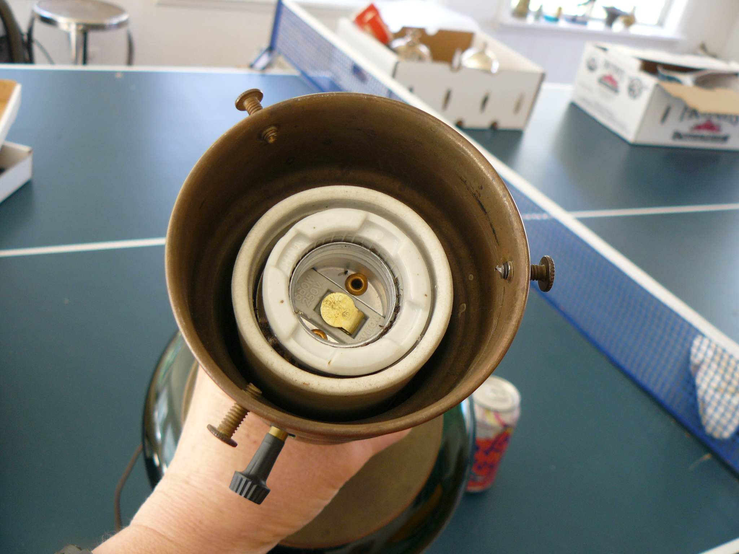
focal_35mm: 36
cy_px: 277
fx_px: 769
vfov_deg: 39.7
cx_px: 370
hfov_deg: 51.4
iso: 100
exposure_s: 1/30
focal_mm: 6
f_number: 2.8
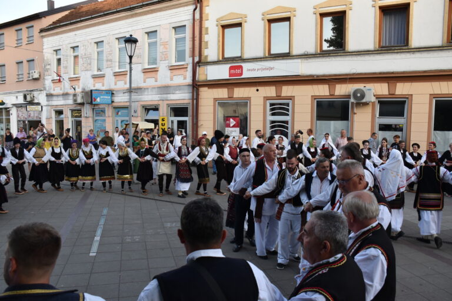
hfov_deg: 67.4
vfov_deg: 47.9
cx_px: 226
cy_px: 150
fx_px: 339
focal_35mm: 27
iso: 500
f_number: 5.6
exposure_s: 1/320
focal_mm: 18
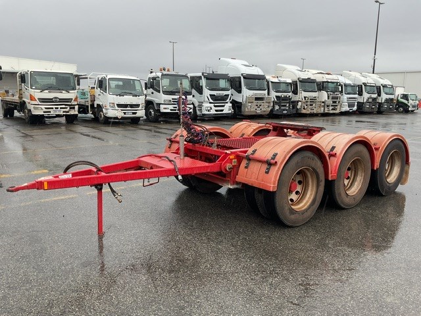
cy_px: 158
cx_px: 210
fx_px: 353
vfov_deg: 48.2
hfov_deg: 61.7
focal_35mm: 29
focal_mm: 3
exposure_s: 1/307
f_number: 1.8
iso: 16
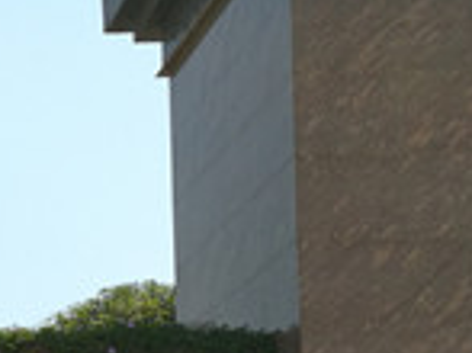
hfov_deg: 17.0
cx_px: -299
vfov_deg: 13.1
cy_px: 655
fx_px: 1376
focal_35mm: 101
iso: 50
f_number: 2.2
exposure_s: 1/1160
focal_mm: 4.5
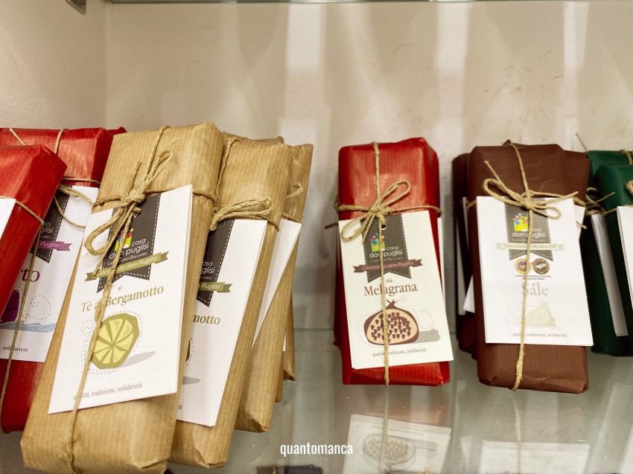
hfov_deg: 67.3
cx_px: 316
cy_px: 237
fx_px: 475
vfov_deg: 53.0
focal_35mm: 26
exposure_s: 1/98
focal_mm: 4.25
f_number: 1.8
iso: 100
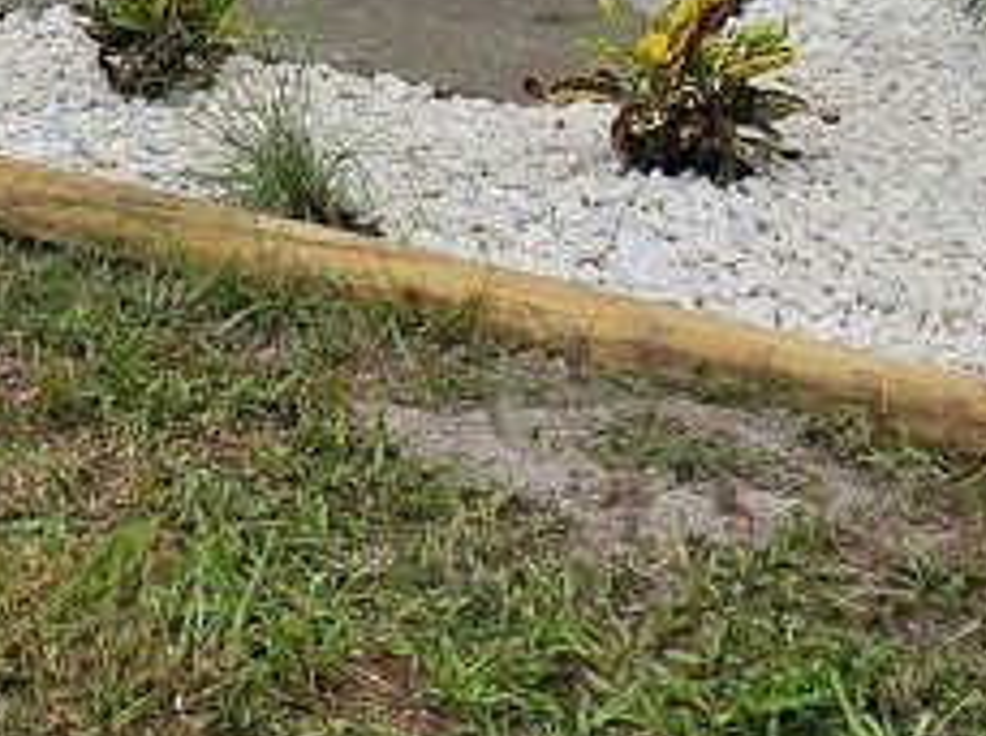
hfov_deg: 18.6
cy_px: -861
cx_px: -22
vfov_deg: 12.2
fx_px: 2929
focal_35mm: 103
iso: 10
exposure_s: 1/719
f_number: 1.7
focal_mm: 6.3
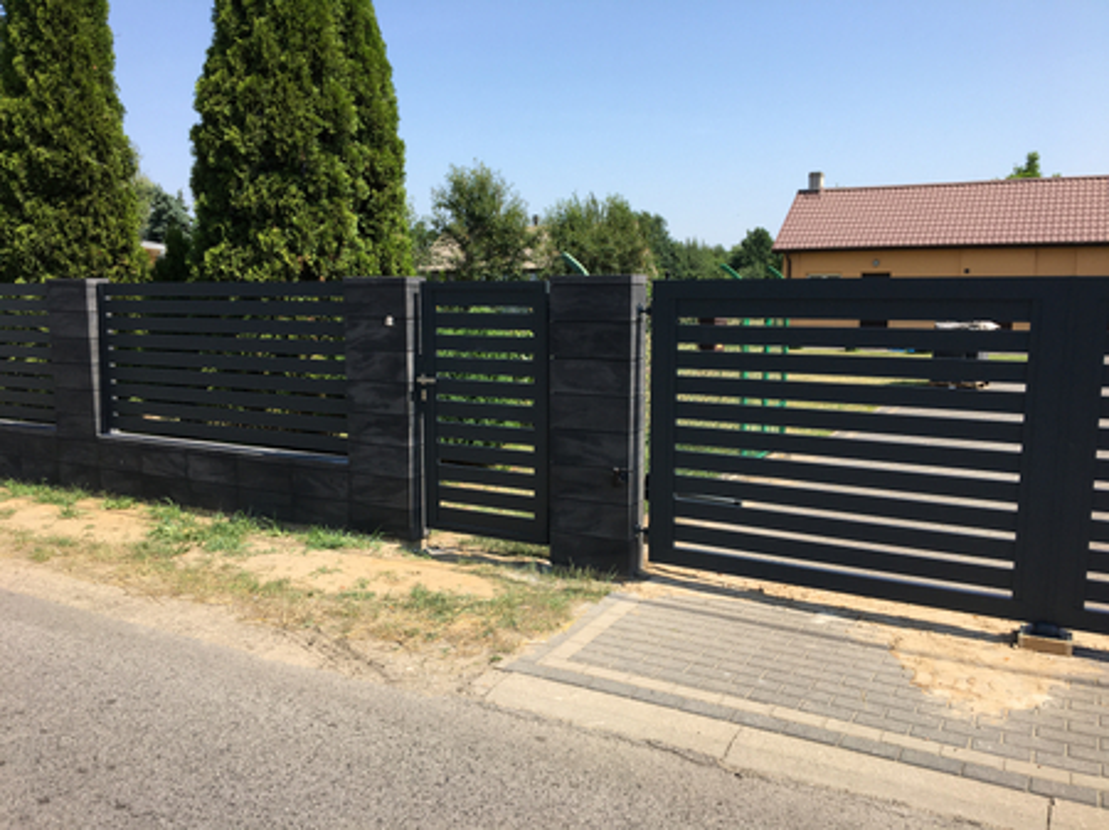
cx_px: 554
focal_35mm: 29
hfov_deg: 61.7
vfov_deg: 48.2
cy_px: 415
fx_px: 929
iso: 25
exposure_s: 1/1099
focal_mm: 4.15
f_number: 2.2
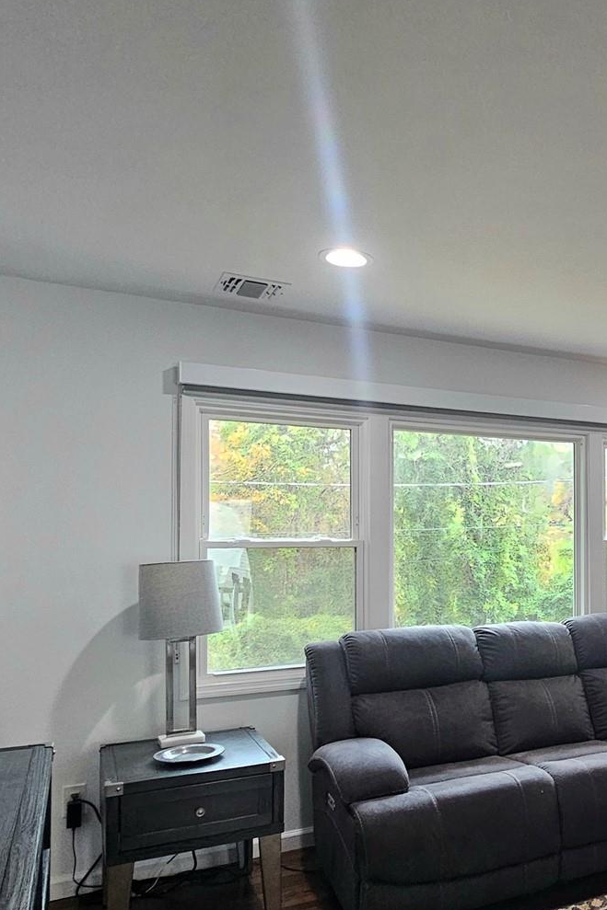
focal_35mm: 28
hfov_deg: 41.2
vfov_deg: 65.0
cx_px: 588
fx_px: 708
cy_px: 533
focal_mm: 2.2
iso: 250
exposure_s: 1/60.2
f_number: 2.2
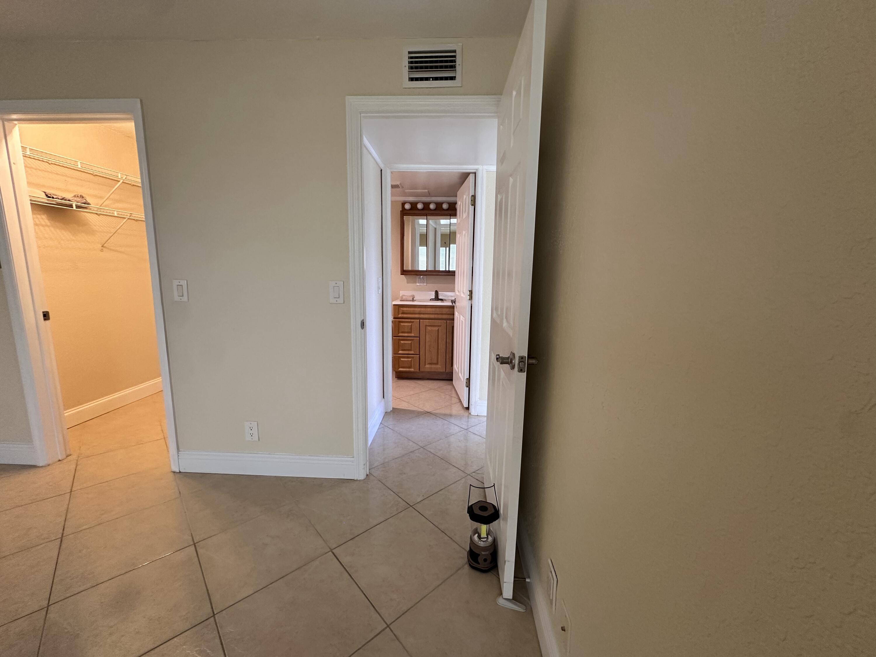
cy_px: 328
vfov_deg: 85.7
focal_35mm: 14
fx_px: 354
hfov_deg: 102.1
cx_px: 438
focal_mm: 2.22
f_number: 2.2
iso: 200
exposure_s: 1/60
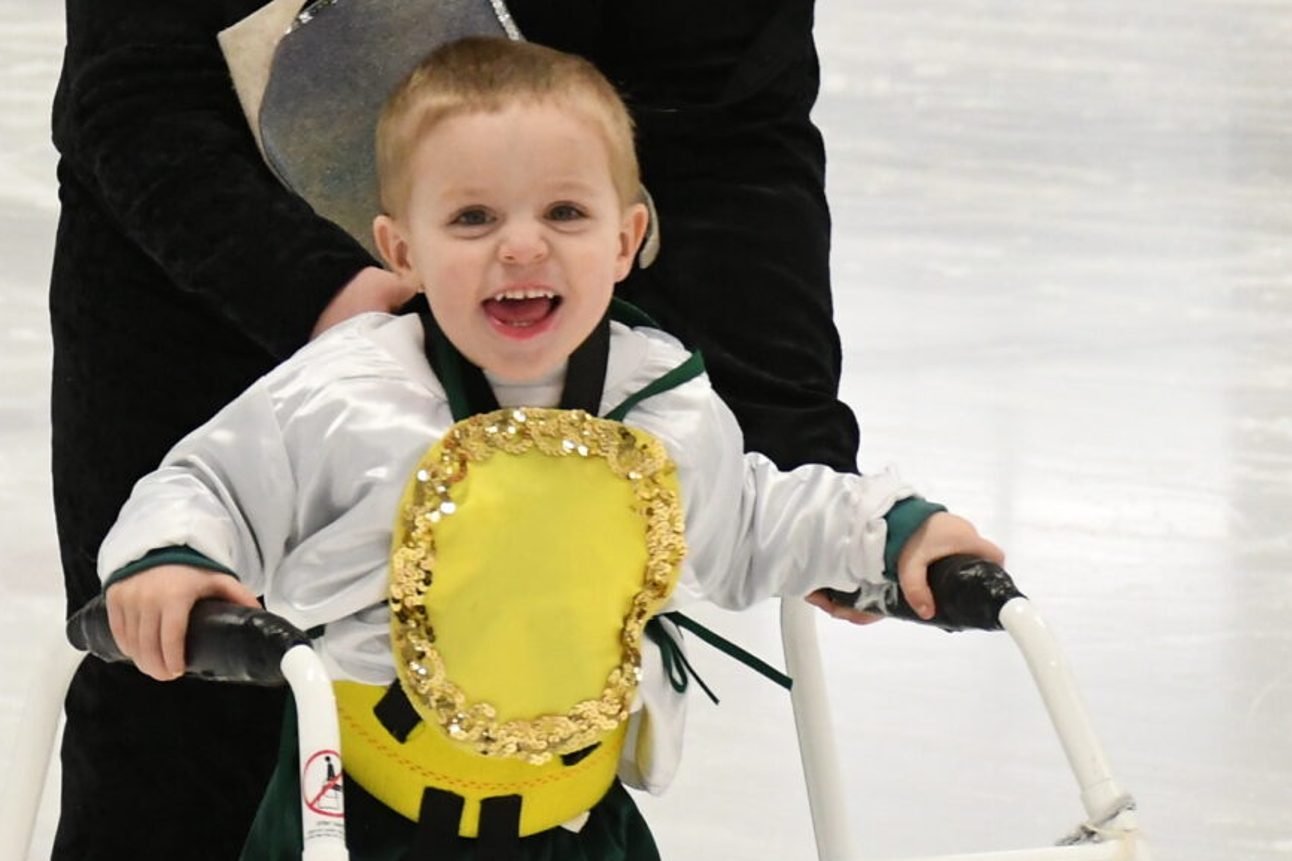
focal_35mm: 310
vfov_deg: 4.4
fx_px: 11125
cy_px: 457
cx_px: 435
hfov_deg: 6.6
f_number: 6.3
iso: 2500
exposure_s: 1/160
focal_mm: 70
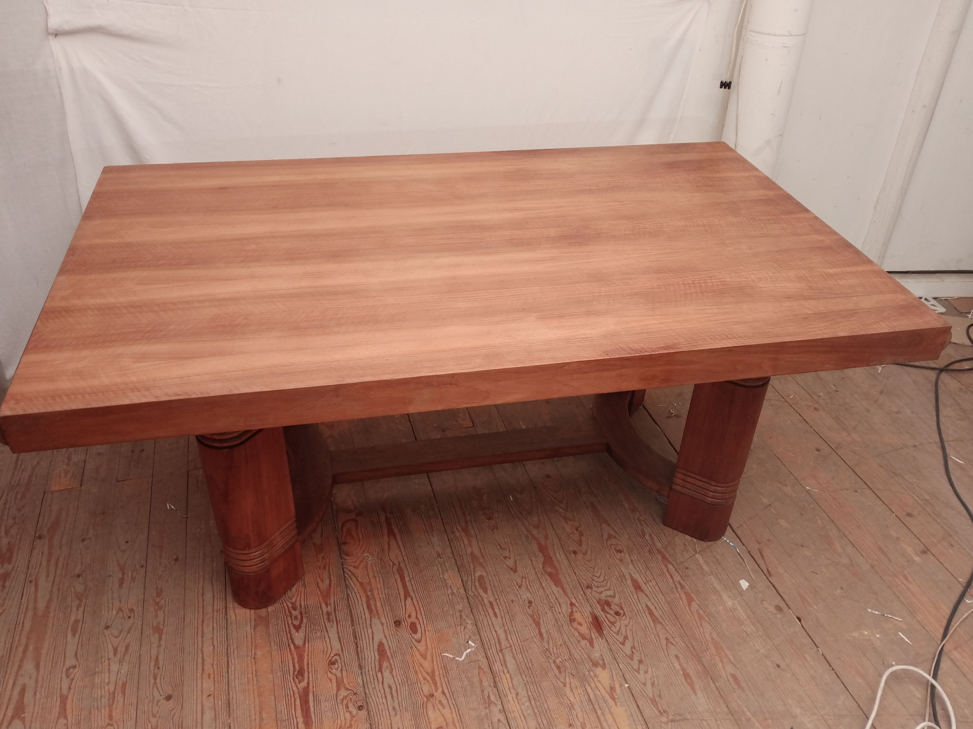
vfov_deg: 48.2
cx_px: 485
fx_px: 815
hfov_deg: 61.7
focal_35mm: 29
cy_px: 377
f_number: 1.8
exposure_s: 1/33.3
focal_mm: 4.05
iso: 800
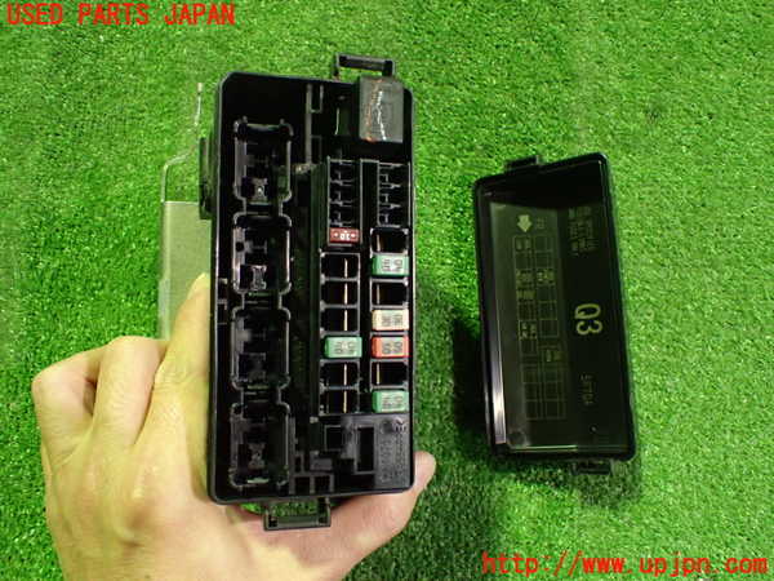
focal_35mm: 30
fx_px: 671
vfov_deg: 46.8
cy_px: 290
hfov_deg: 60.0
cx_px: 387
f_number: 2.3
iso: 1000
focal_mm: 5.4
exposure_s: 1/30
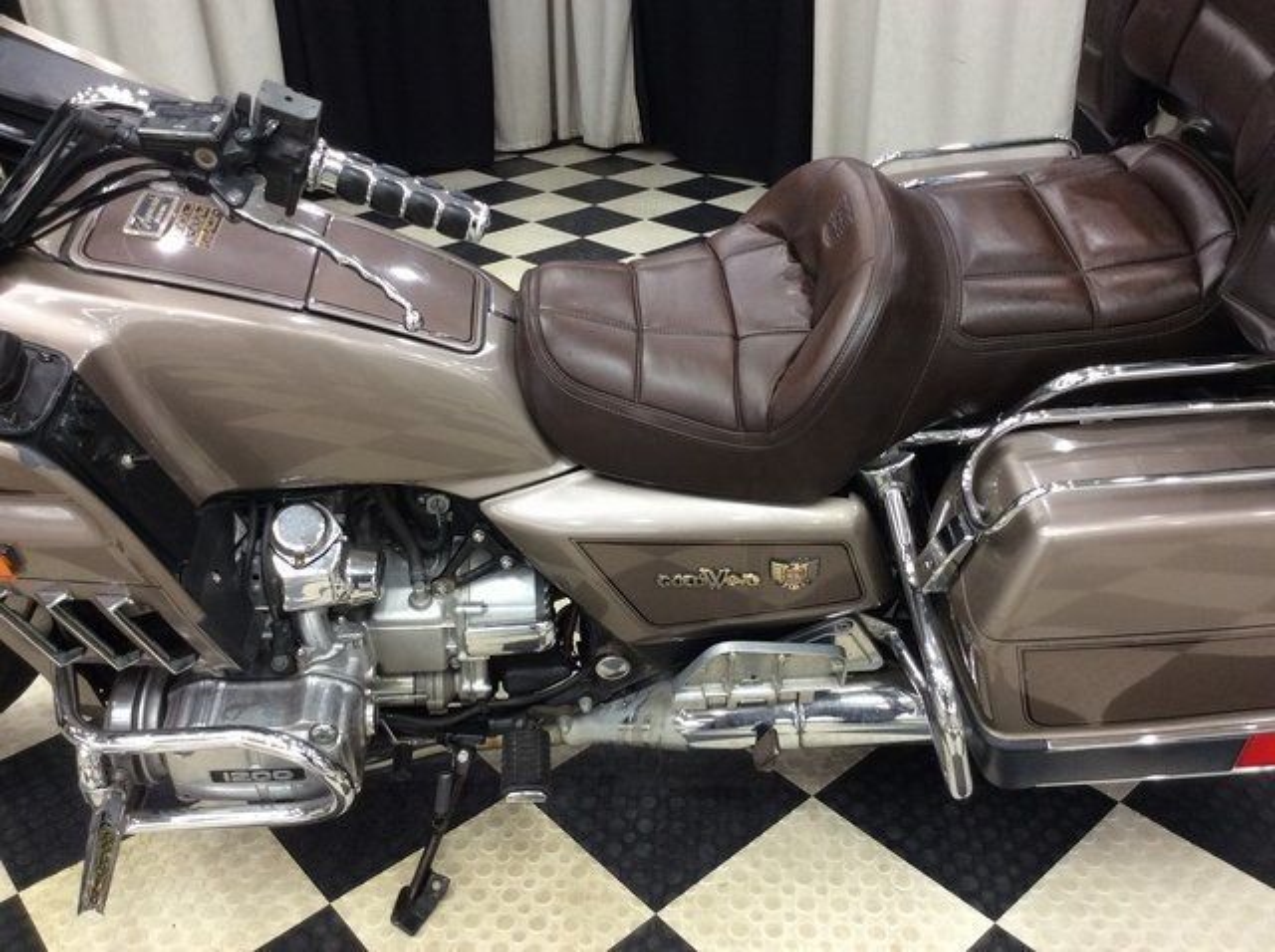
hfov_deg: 56.9
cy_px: 476
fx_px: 1177
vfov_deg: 44.1
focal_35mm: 32
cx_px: 638
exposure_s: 1/25
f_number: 2.4
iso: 64
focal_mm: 3.3
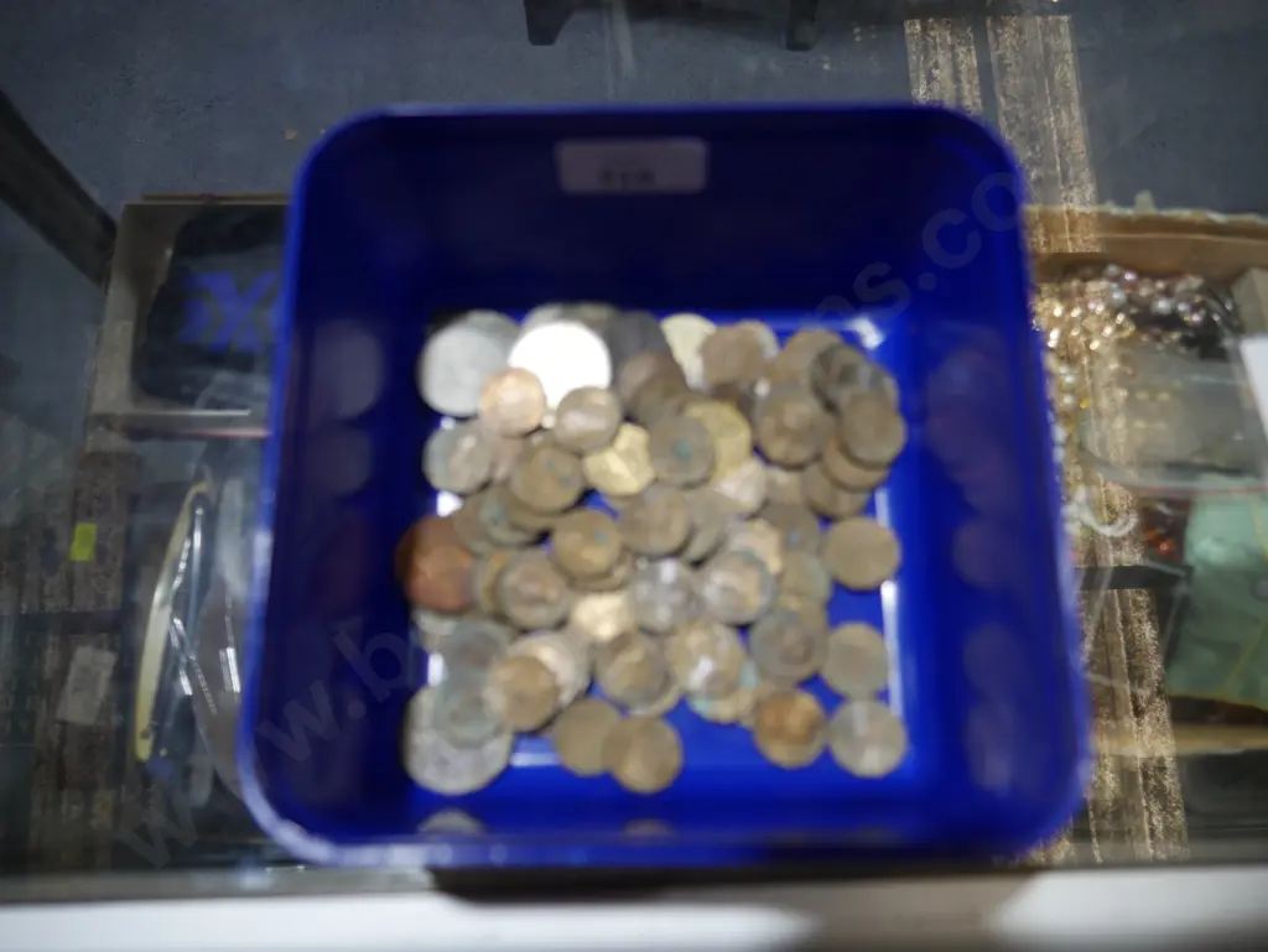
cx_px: 634
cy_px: 476
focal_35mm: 28
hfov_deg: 63.4
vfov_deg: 49.8
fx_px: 1026
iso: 200
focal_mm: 14
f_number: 3.5
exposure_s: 1/100
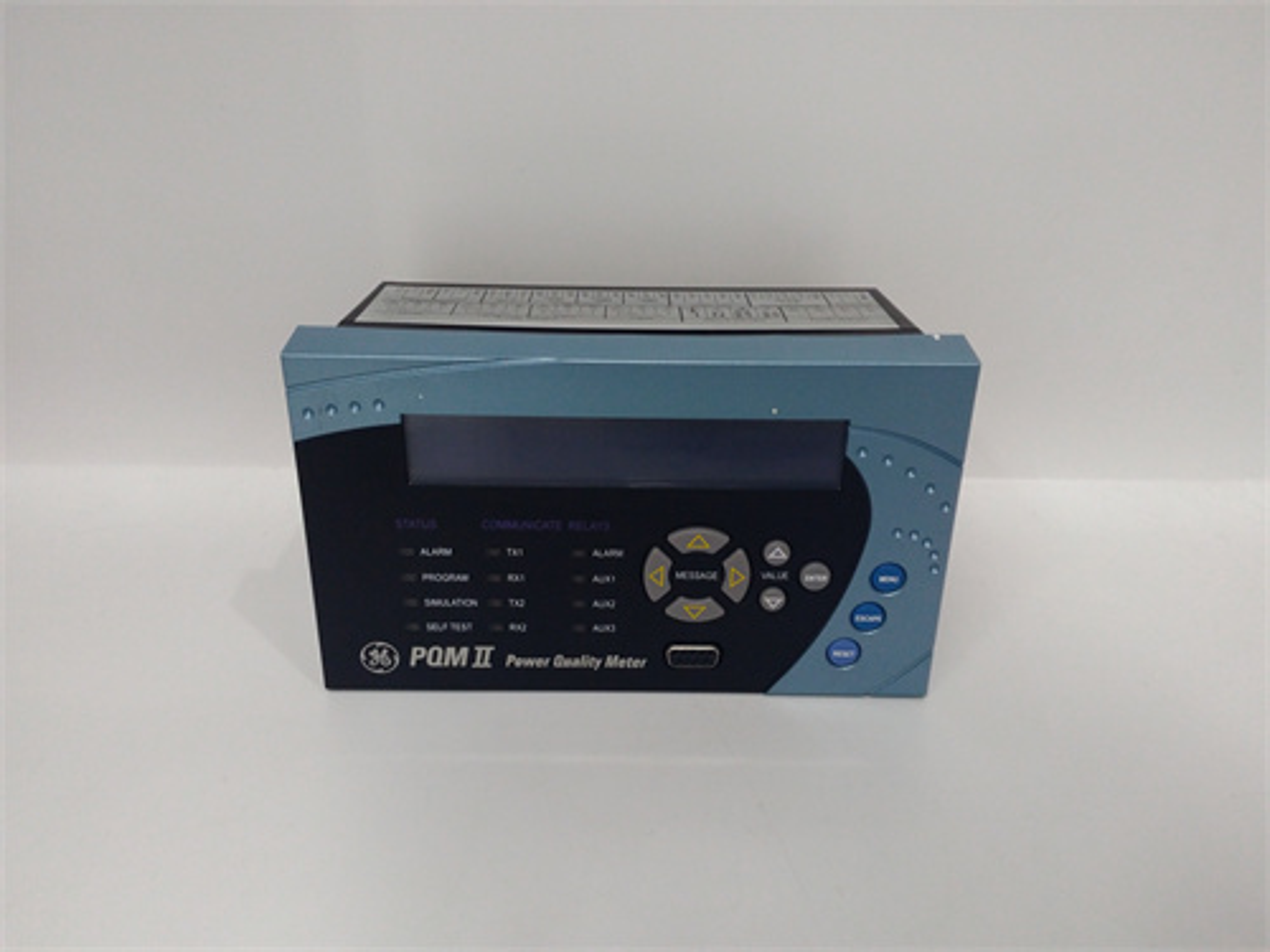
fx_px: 991
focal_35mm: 27
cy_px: 476
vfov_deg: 51.4
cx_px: 635
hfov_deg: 65.3
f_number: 2
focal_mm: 3.79
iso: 277
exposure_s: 1/33
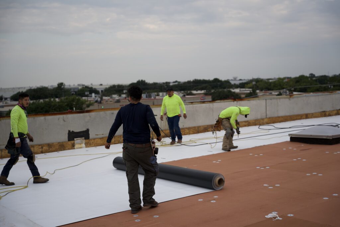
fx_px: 451
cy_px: 114
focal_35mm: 48
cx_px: 170
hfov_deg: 41.3
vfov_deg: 28.2
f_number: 2.8
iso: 100
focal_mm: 47.8
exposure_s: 1/800
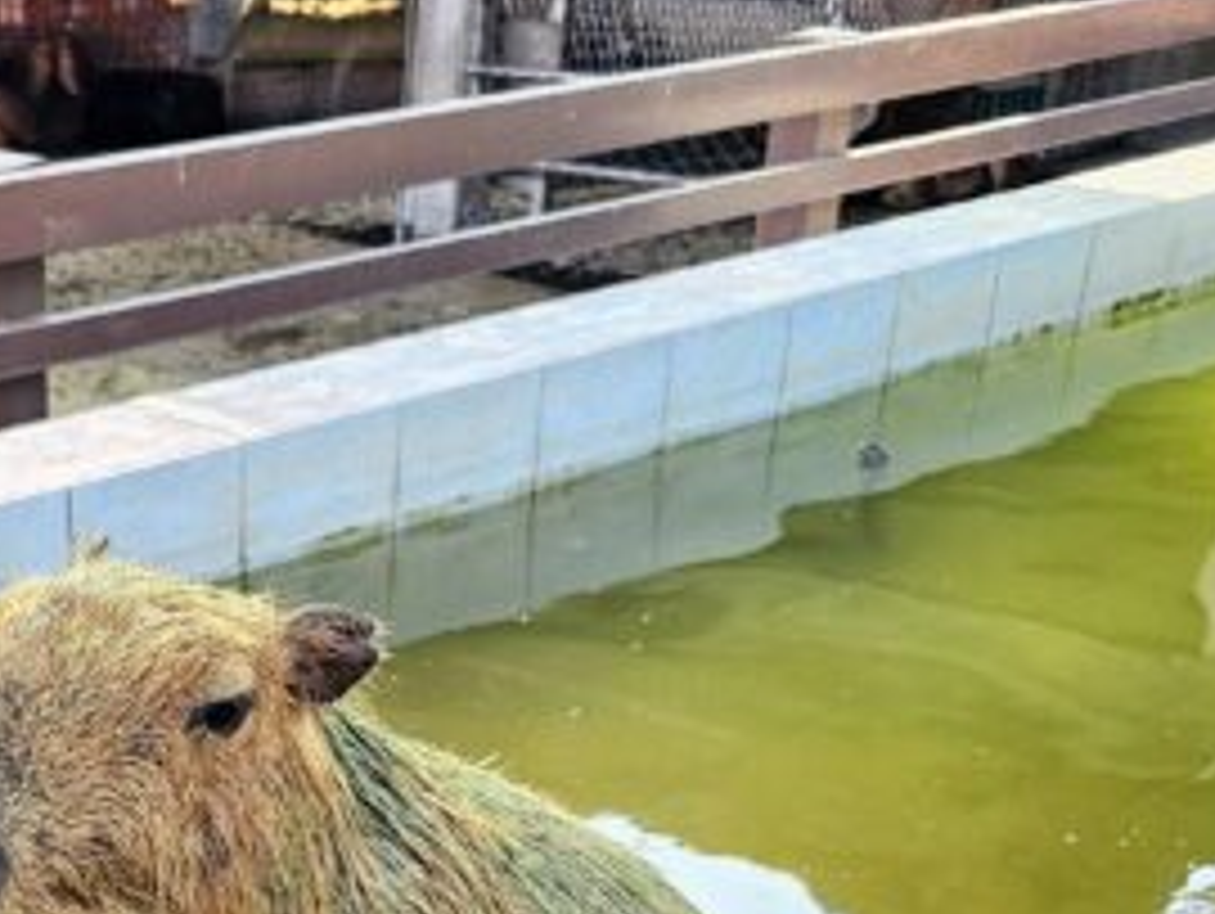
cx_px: 117
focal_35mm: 63
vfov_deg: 21.7
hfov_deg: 29.4
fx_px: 2213
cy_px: 1092
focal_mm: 6.3
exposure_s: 1/208
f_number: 1.7
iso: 40
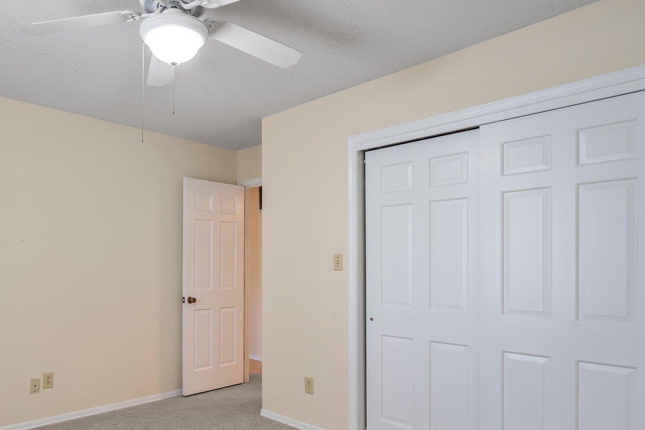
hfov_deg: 69.4
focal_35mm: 25
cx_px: 212
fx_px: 448
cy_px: 262
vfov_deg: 50.9
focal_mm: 16
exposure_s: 1/25
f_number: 4
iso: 320
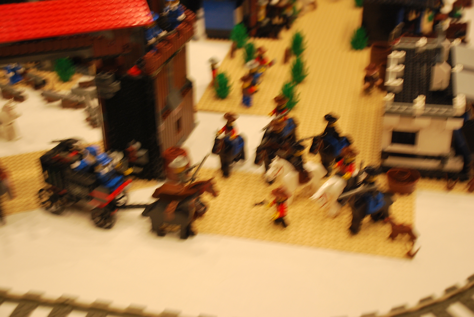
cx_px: 237
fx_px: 692
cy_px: 158
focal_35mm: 52
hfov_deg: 37.8
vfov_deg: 25.8
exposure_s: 1/30
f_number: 4.5
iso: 400
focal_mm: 35
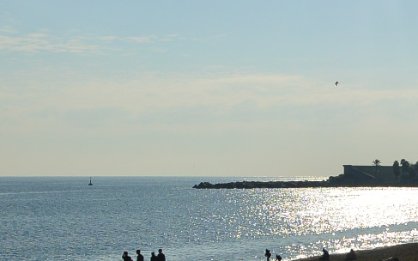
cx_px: 385
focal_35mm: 98
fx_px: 1116
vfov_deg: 13.3
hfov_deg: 20.7
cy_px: 55
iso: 100
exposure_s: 1/4000
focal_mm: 11
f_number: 6.3
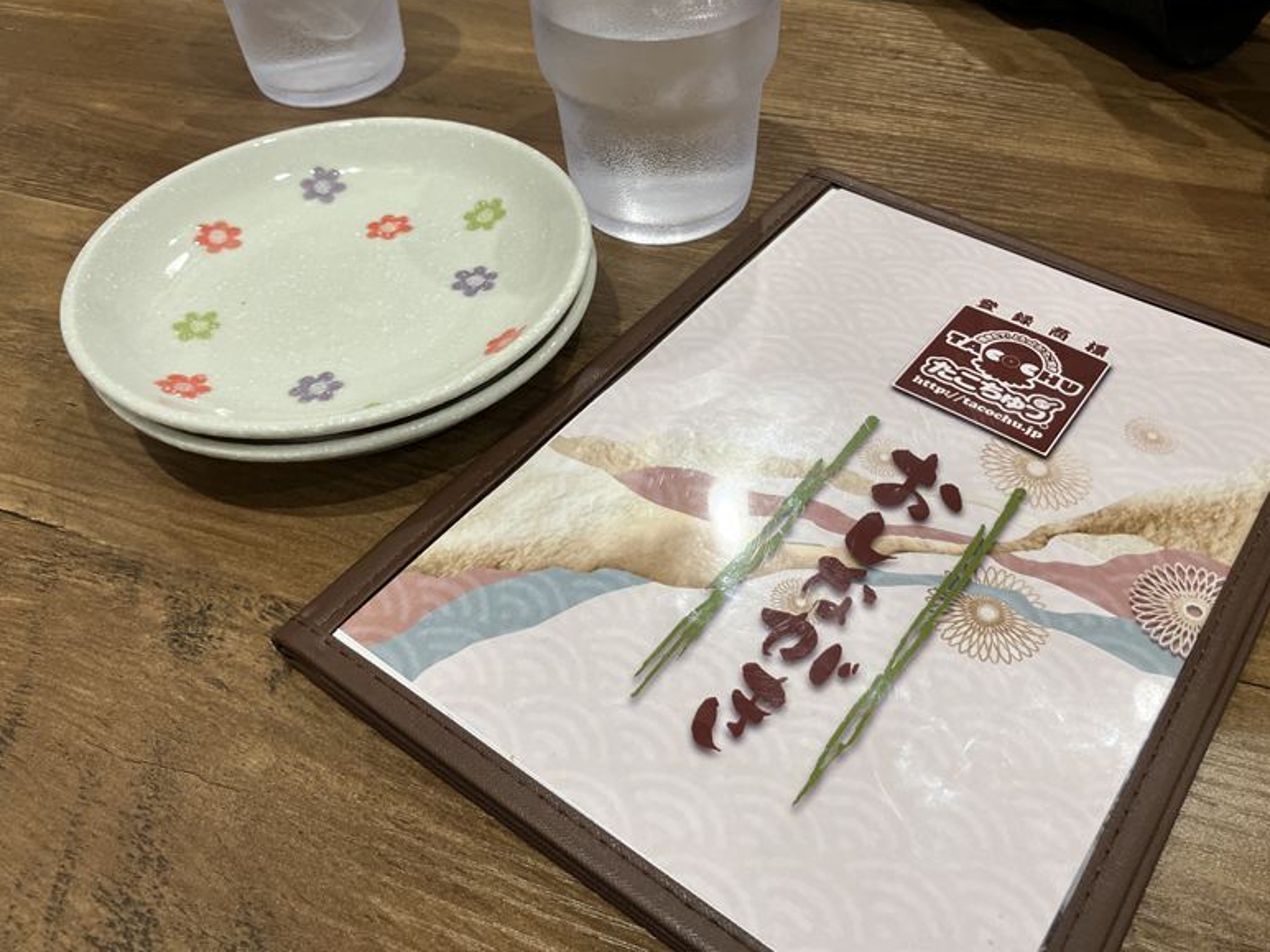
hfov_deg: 61.7
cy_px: 472
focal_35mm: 29
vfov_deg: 48.2
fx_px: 1064
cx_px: 645
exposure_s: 1/60
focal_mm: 3.99
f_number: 1.8
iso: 50
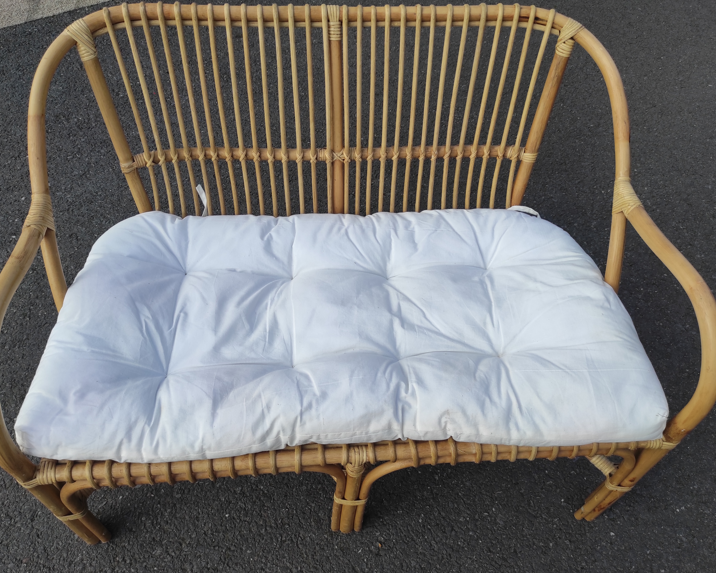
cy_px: 291
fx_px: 572
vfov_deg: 53.2
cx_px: 336
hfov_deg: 64.0
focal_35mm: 27
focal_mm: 5.43
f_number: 1.89
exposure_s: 1/972
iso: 100
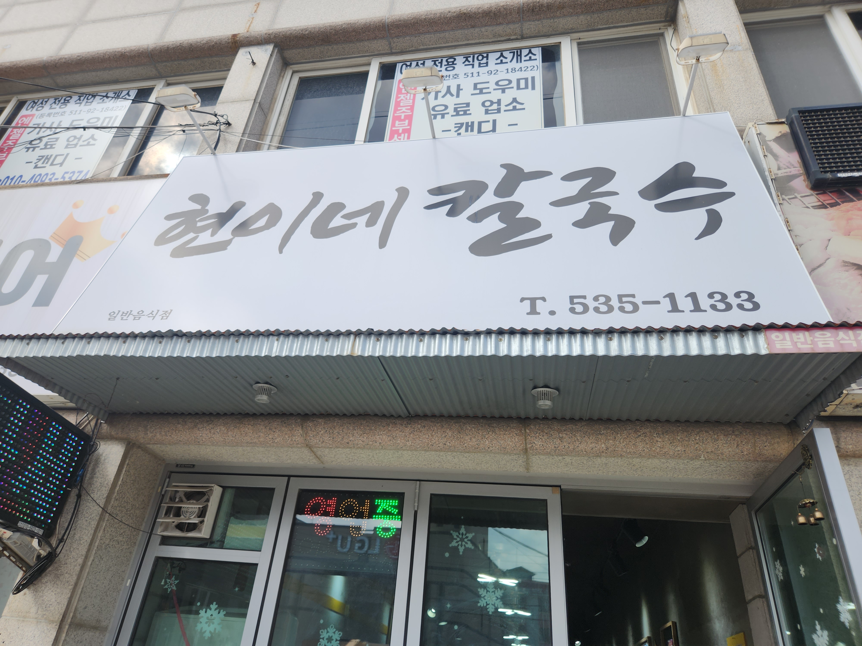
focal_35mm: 23
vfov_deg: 58.9
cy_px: 323
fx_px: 573
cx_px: 431
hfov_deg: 73.9
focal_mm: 5.4
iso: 20
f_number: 1.8
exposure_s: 1/1225
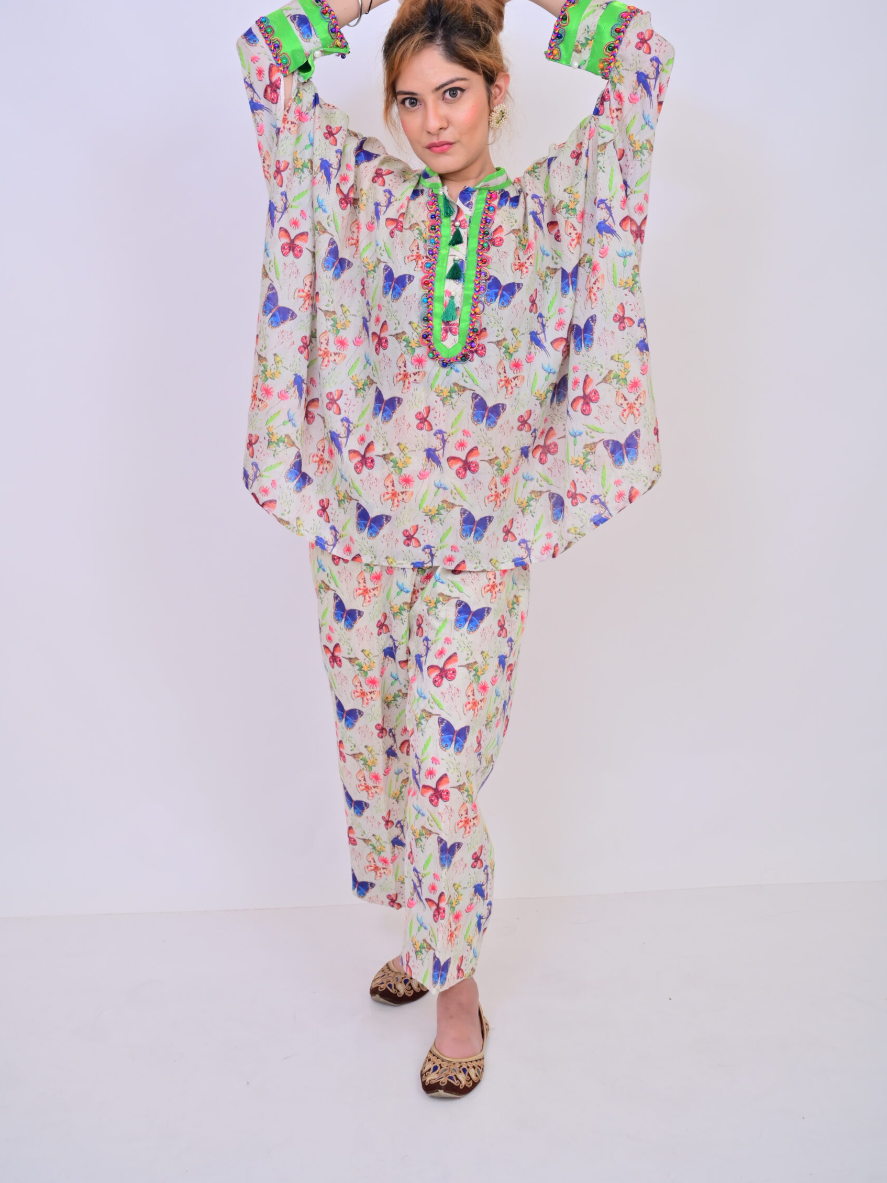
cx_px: 444
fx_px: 1674
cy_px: 535
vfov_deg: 38.9
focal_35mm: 49
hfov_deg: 29.7
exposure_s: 1/125
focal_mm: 45
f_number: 5
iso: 200
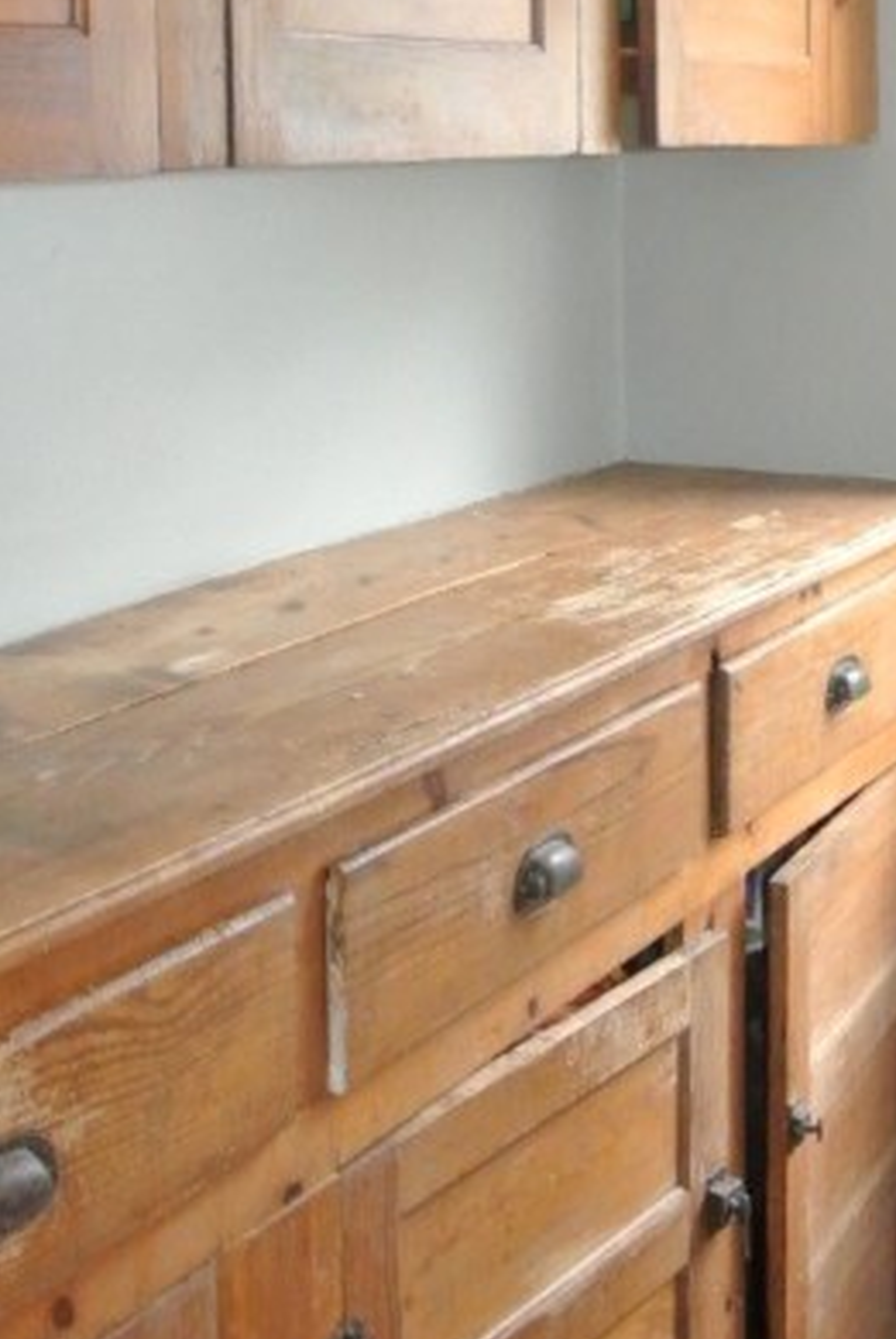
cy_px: 295
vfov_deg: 31.2
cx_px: 273
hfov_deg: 21.5
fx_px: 2346
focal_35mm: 63
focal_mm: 12.2
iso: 2500
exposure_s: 1/60
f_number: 3.8
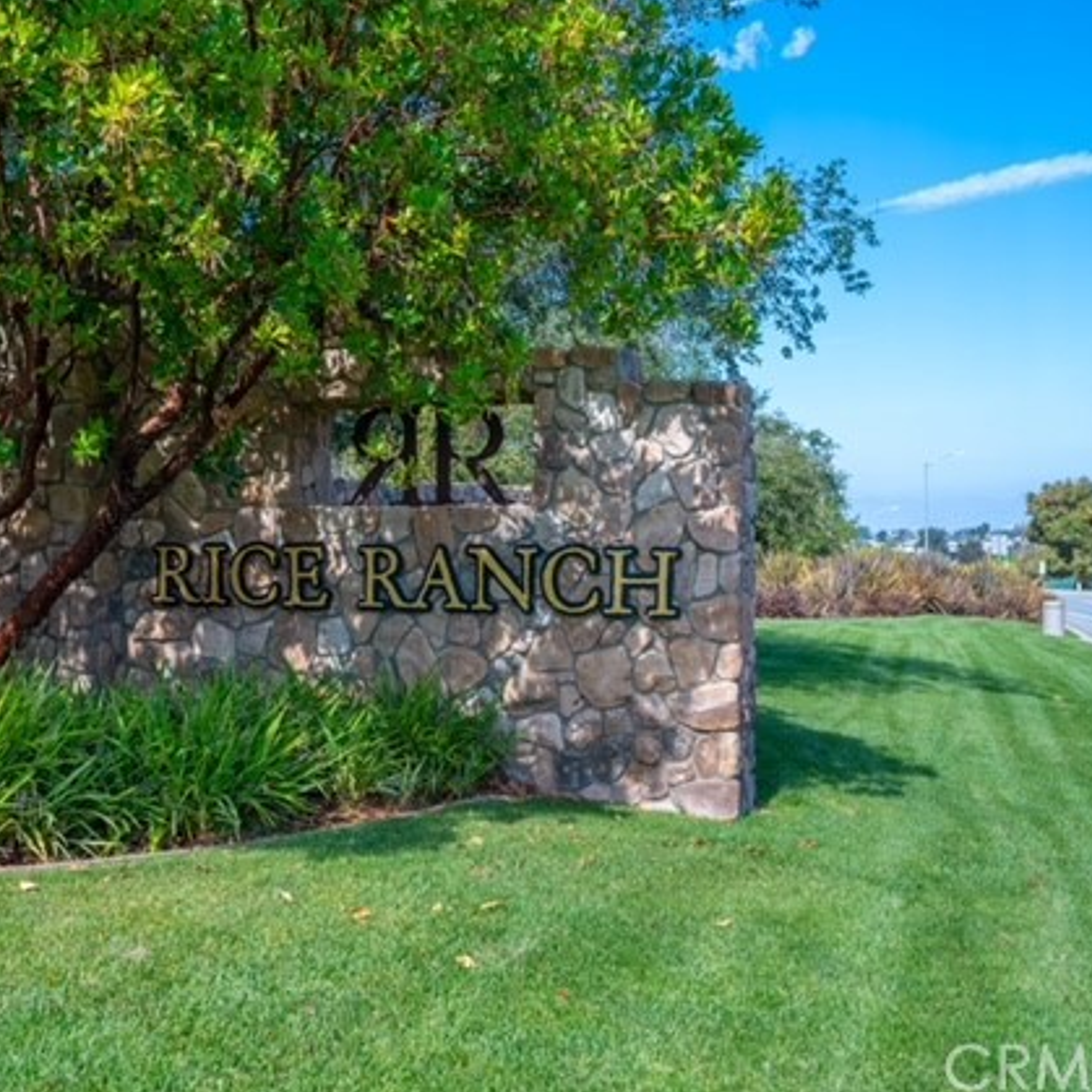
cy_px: 547
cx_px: 401
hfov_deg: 42.5
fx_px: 1392
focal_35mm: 39
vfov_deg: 42.8
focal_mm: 30
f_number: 8
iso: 100
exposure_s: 1/200
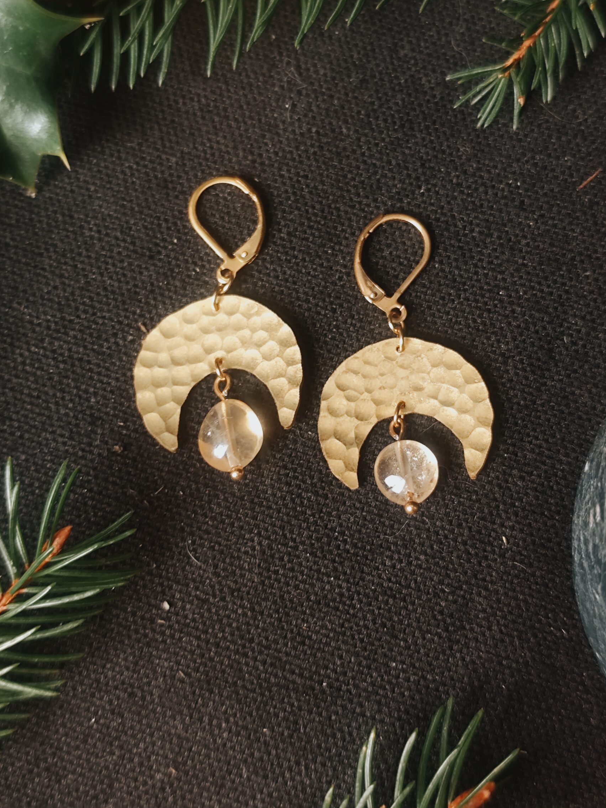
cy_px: 356
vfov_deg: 36.8
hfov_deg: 28.0
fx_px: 1214
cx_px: 313
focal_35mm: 52
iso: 500
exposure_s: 1/25
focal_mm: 6.19
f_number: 1.65
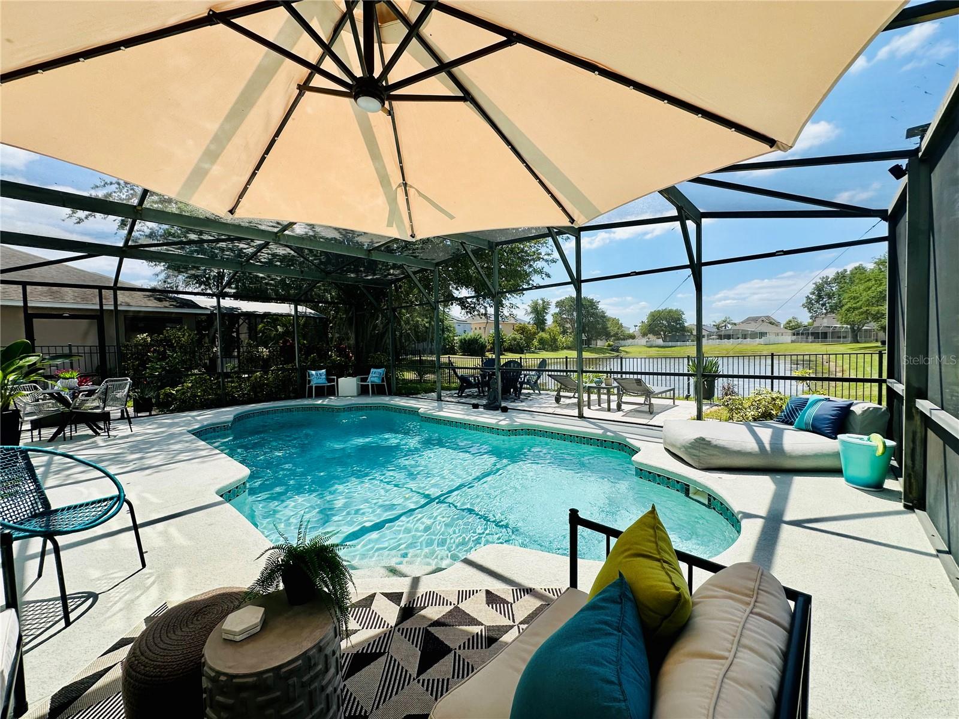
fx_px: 388
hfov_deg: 102.1
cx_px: 480
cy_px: 360
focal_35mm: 14
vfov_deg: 85.7
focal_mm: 2.22
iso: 40
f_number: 2.2
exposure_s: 1/1125
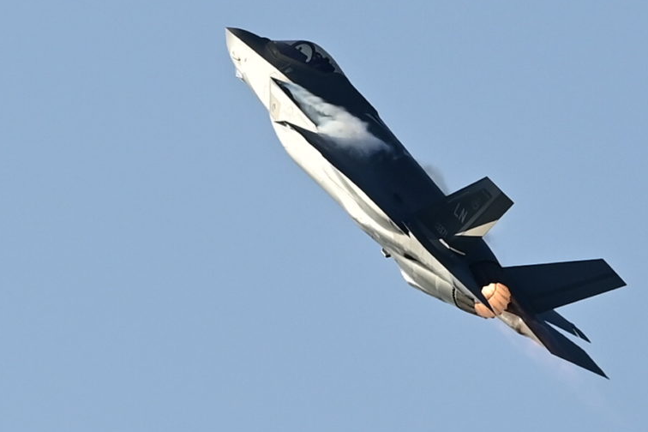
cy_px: 119
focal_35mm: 476
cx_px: 400
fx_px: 8567
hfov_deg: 4.3
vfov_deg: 2.9
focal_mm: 200
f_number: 5.6
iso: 320
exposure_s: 1/2000
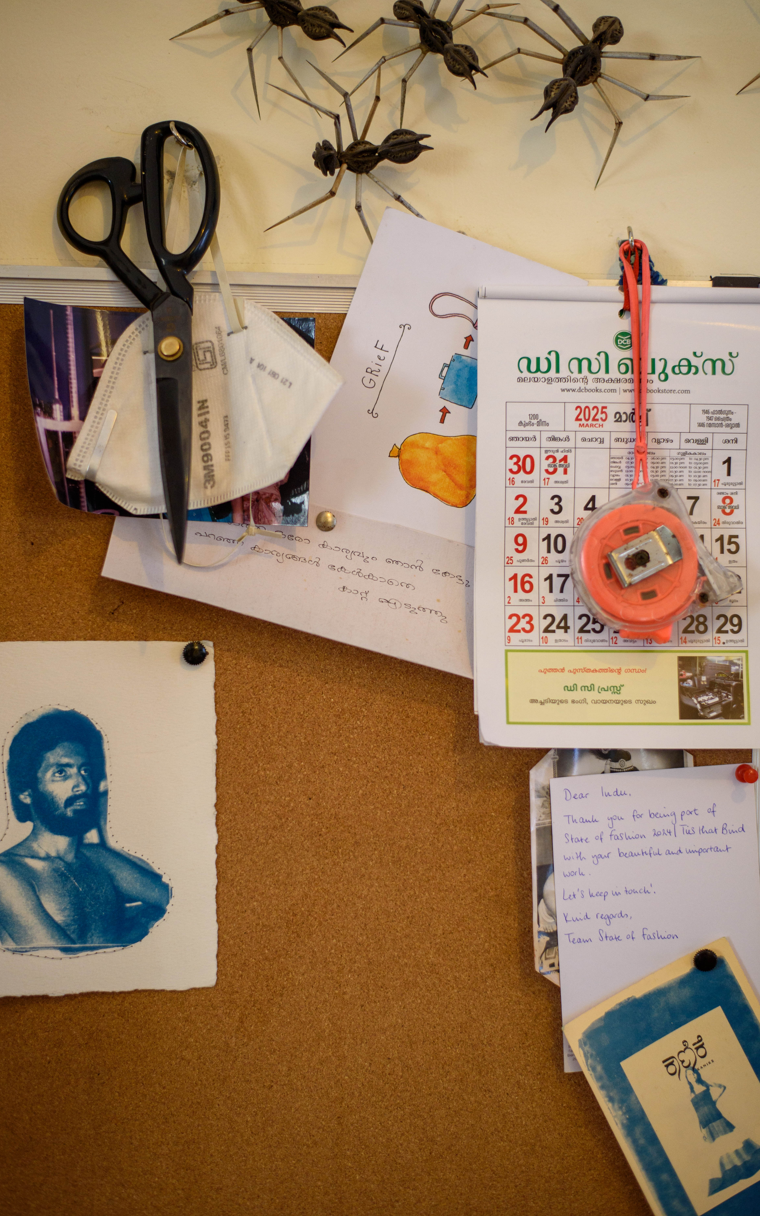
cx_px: 360
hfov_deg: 25.3
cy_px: 608
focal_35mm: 51
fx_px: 1690
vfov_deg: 39.6
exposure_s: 1/100
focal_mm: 50
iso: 400
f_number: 2
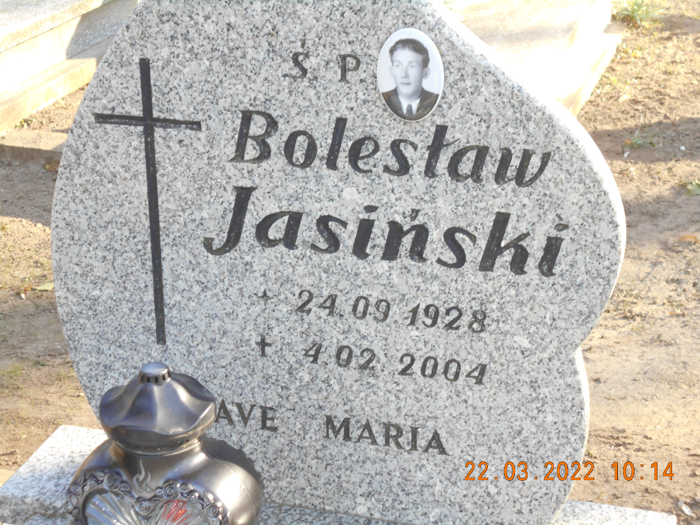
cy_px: 262
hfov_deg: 25.7
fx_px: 1537
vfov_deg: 19.4
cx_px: 350
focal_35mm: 76
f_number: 5.8
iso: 200
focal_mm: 13.5
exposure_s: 1/60
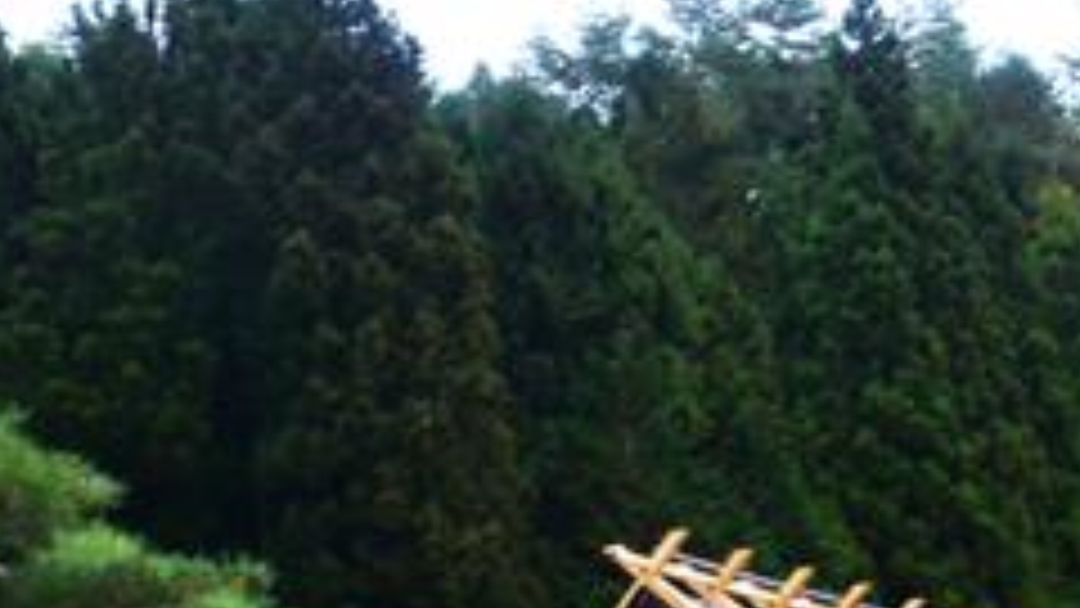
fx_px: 2692
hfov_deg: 22.7
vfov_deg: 11.8
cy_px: 1121
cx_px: 590
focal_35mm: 94
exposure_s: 1/6
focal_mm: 18
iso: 500
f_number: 5.6
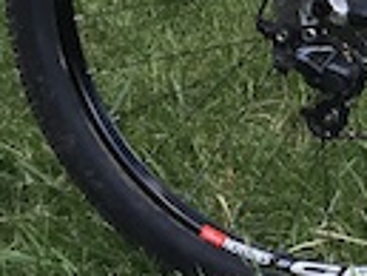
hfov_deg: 9.8
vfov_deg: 8.1
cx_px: 848
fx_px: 1910
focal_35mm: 180
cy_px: -134
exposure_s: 1/120
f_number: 2.2
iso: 40
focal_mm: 4.15
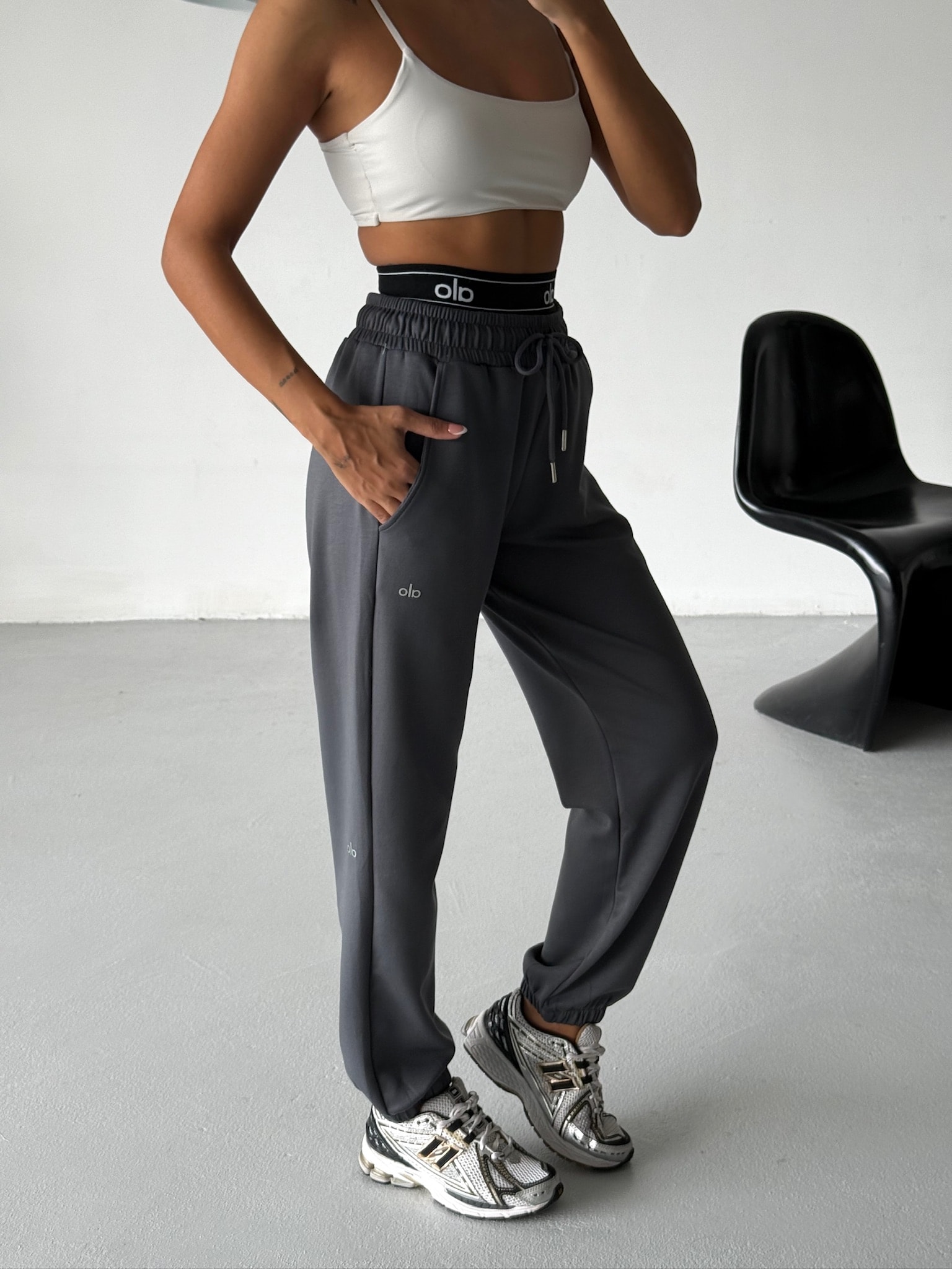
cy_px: 634
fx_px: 1760
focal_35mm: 48
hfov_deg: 30.3
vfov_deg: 39.7
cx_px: 476
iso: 50
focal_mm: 6.76
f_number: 1.78
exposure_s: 1/196
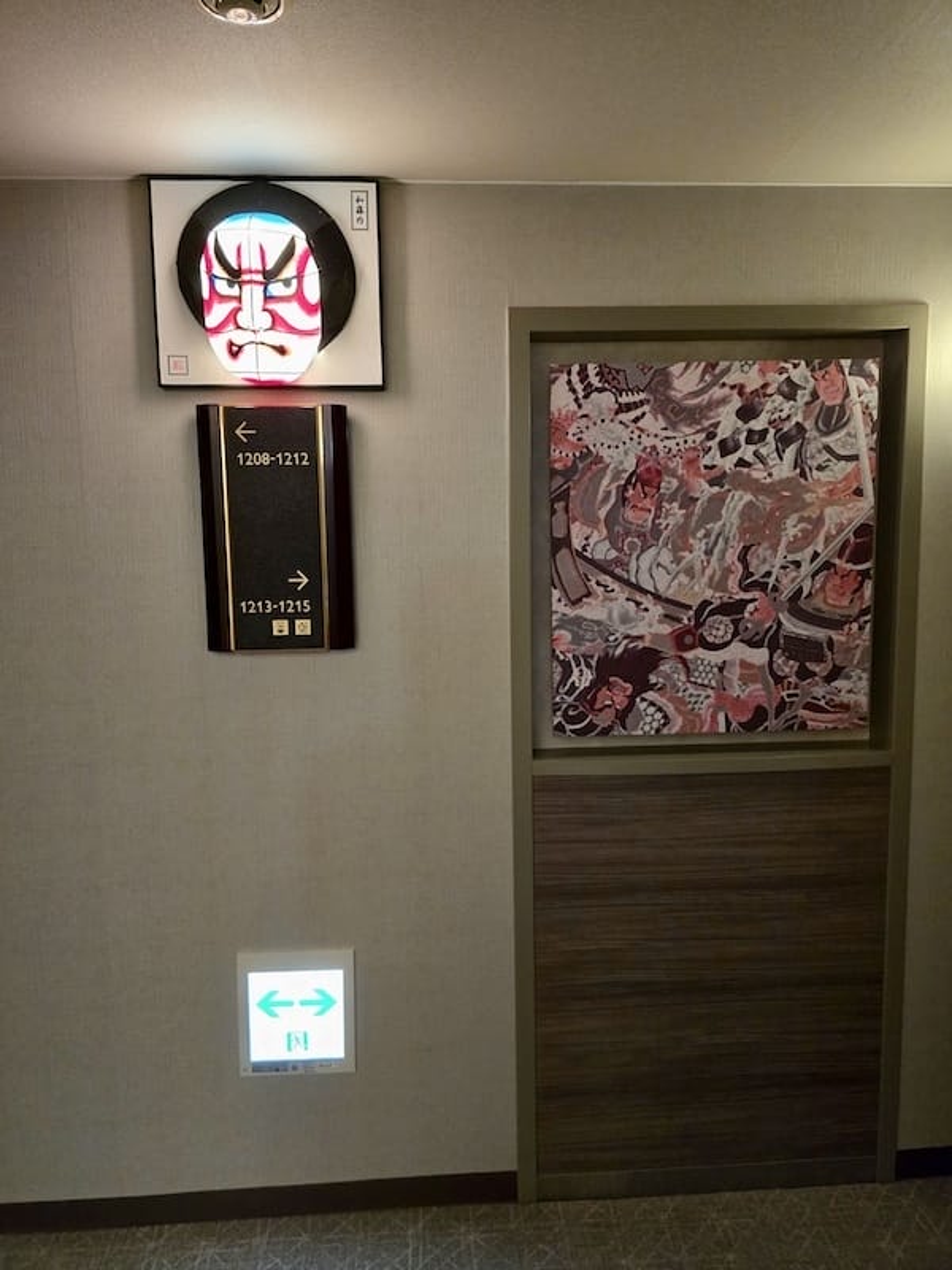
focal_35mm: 23
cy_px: 635
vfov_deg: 73.9
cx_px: 476
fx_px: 843
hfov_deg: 58.9
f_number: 1.7
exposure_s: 1/100
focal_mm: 6.3
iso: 1600
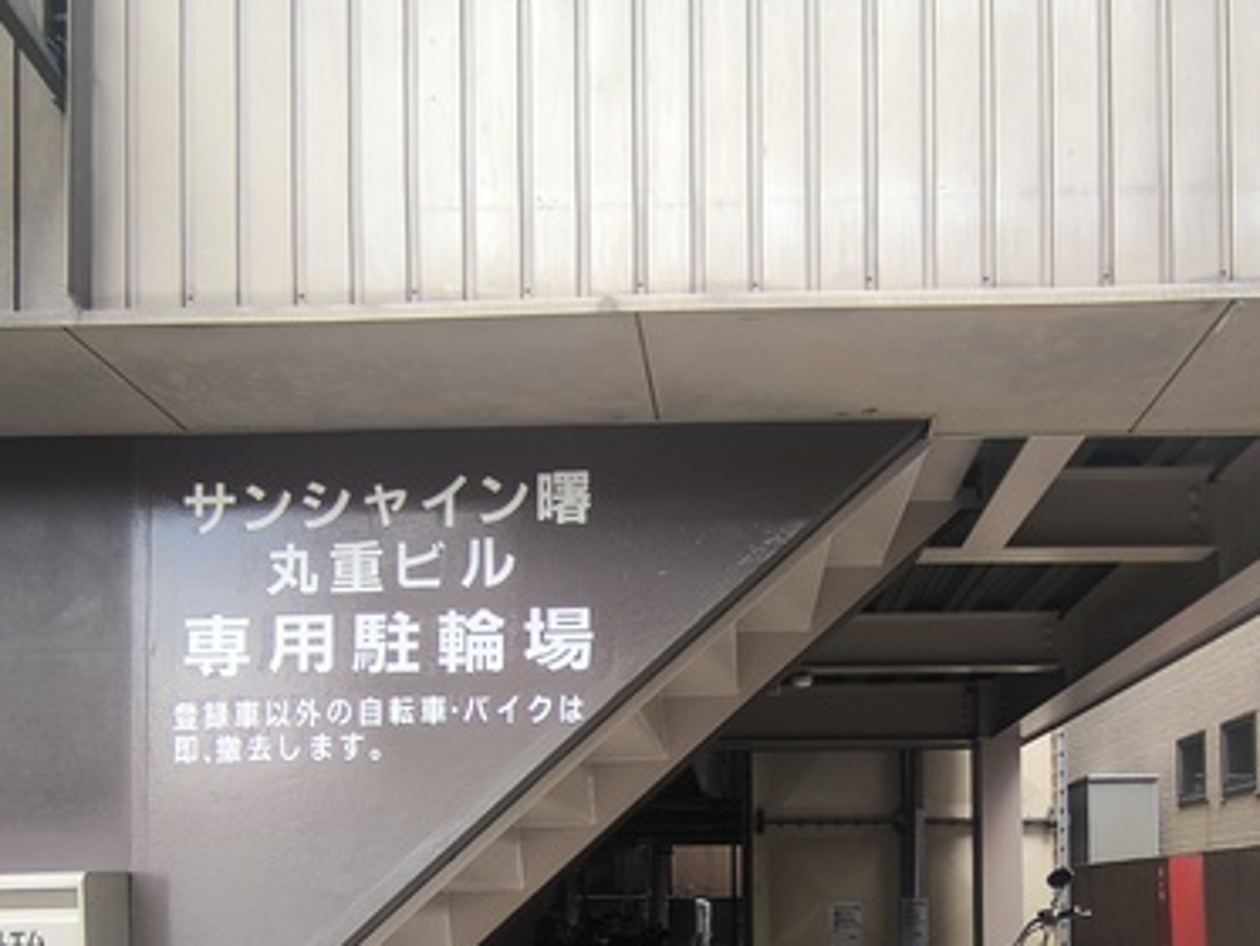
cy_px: 867
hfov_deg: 59.7
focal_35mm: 30
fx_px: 1092
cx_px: 716
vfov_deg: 42.6
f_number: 2.2
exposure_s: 1/135
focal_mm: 1.65
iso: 50
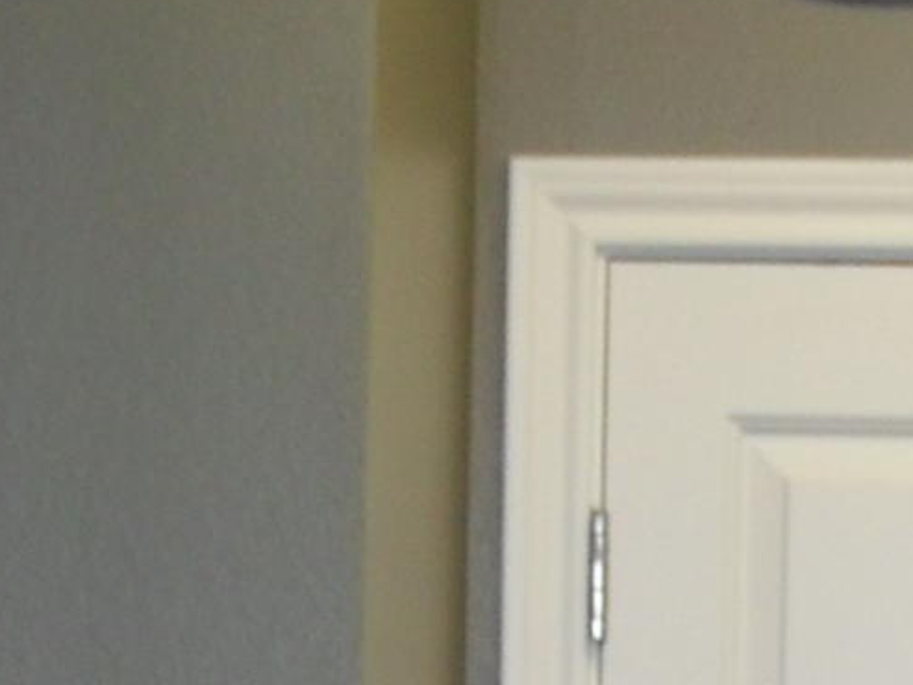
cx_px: 1391
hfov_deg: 9.0
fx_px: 5619
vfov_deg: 6.6
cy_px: 1627
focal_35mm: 213
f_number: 3.2
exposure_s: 1/45
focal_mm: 6.3
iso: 100
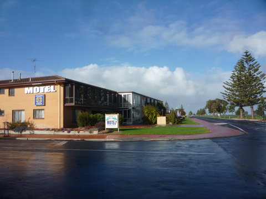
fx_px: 231
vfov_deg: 46.8
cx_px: 133
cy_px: 100
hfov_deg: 60.0
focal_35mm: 30
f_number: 5.6
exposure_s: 1/500
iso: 100
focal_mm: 5.2
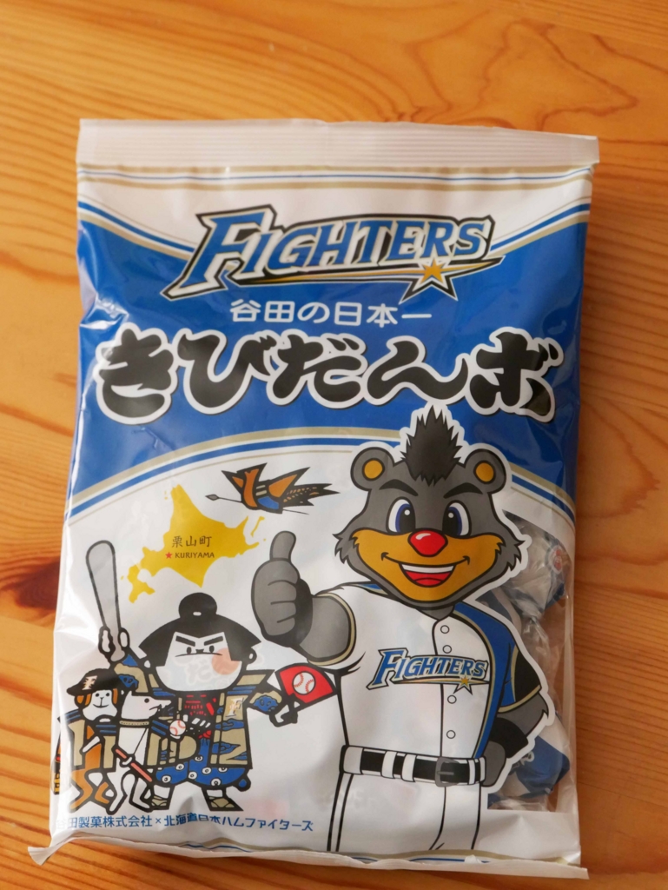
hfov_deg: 12.2
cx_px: 334
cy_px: 445
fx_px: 3136
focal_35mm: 122
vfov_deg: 16.1
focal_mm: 61
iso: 2500
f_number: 5.2
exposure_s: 1/160
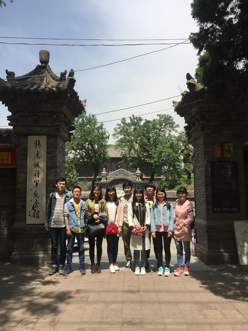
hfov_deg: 48.2
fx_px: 277
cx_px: 124
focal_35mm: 29
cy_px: 166
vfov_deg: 61.6
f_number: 2.2
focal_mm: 4.15
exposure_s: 1/2083
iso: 32
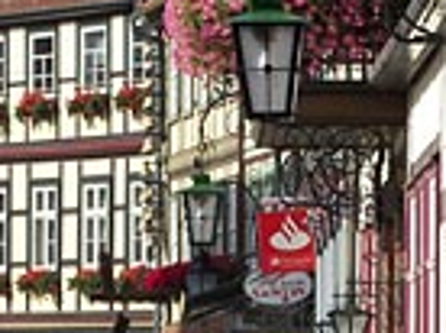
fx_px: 5080
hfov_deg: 5.0
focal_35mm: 395
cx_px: 166
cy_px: -2
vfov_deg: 3.7
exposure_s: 1/400
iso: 64
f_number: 4.5
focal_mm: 21.2
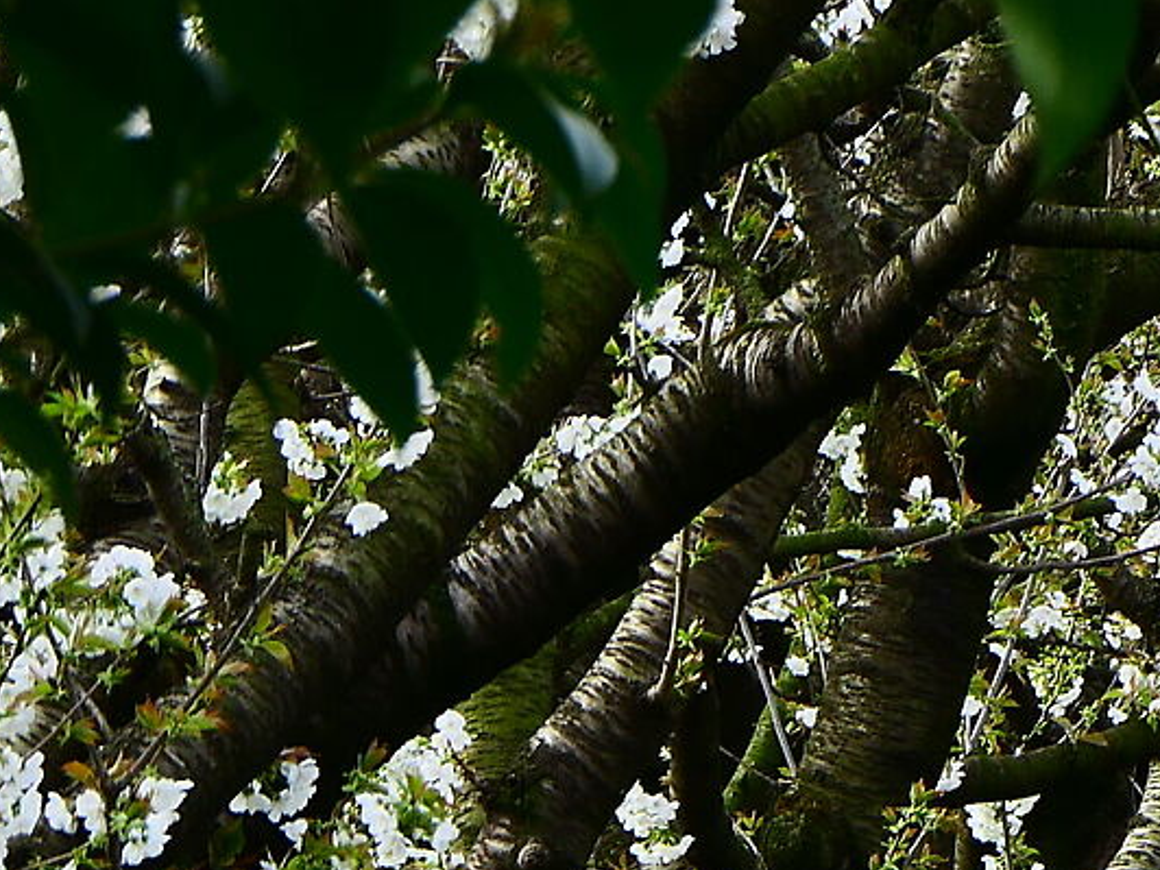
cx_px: 2311
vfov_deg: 2.2
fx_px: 22821
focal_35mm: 681
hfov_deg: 2.9
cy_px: 1705
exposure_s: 1/80
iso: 160
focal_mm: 57.9
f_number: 7.1
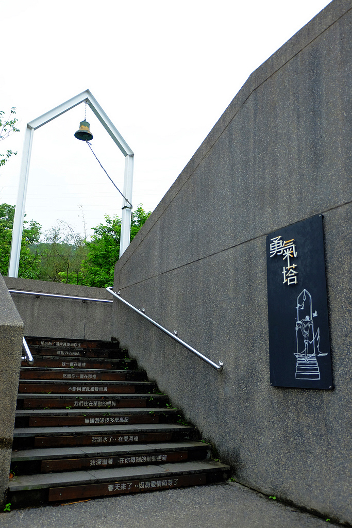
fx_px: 440
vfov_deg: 61.9
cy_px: 264
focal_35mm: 30
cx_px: 176
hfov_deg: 43.6
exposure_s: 1/500
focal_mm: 20.1
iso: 400
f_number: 3.8
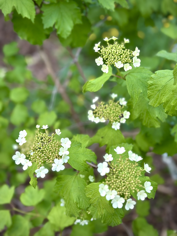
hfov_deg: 30.3
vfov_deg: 39.7
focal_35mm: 48
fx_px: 327
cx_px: 88
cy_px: 118
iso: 80
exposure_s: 1/430
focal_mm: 6.86
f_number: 1.78
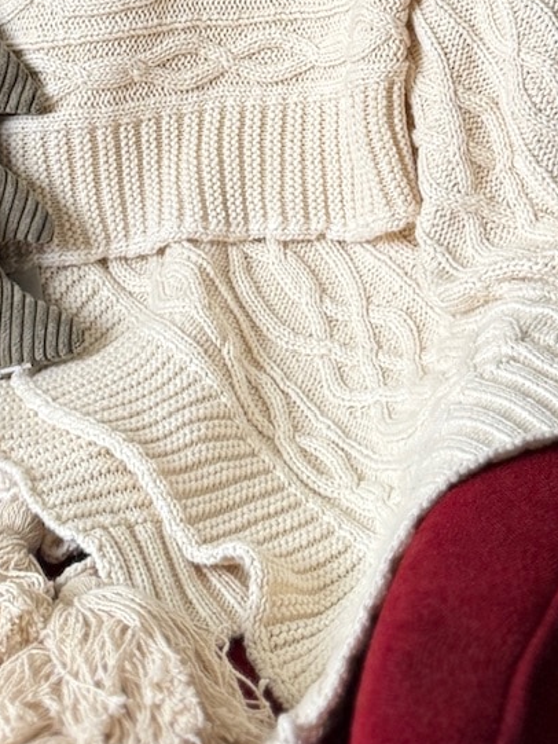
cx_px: 132
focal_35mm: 57
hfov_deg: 25.3
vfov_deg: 31.7
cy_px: 39
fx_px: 1225
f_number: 1.78
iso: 200
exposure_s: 1/83
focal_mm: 6.76
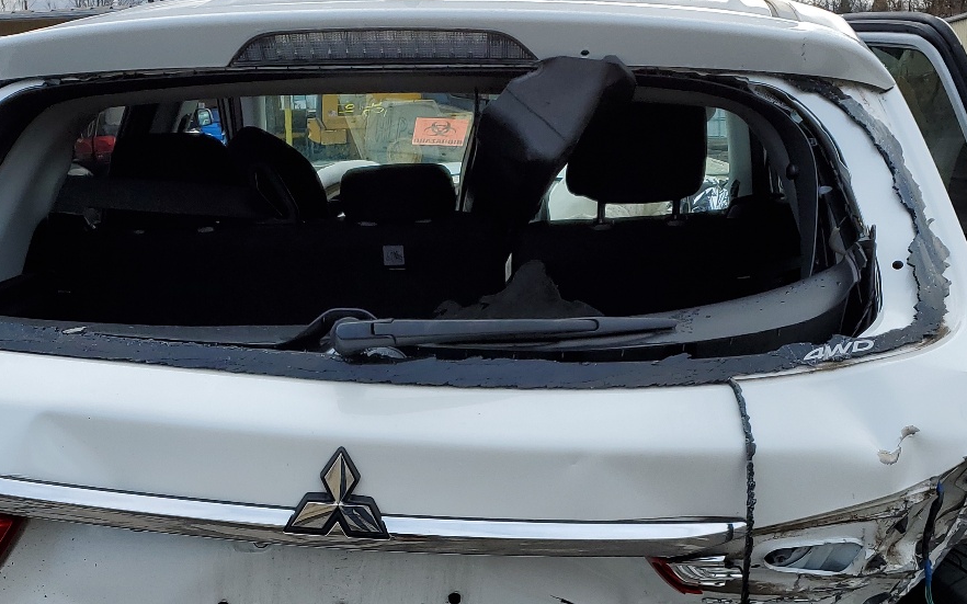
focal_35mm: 50
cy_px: 543
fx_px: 1318
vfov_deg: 25.1
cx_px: 432
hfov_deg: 40.3
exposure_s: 1/1667
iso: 50
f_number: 1.5
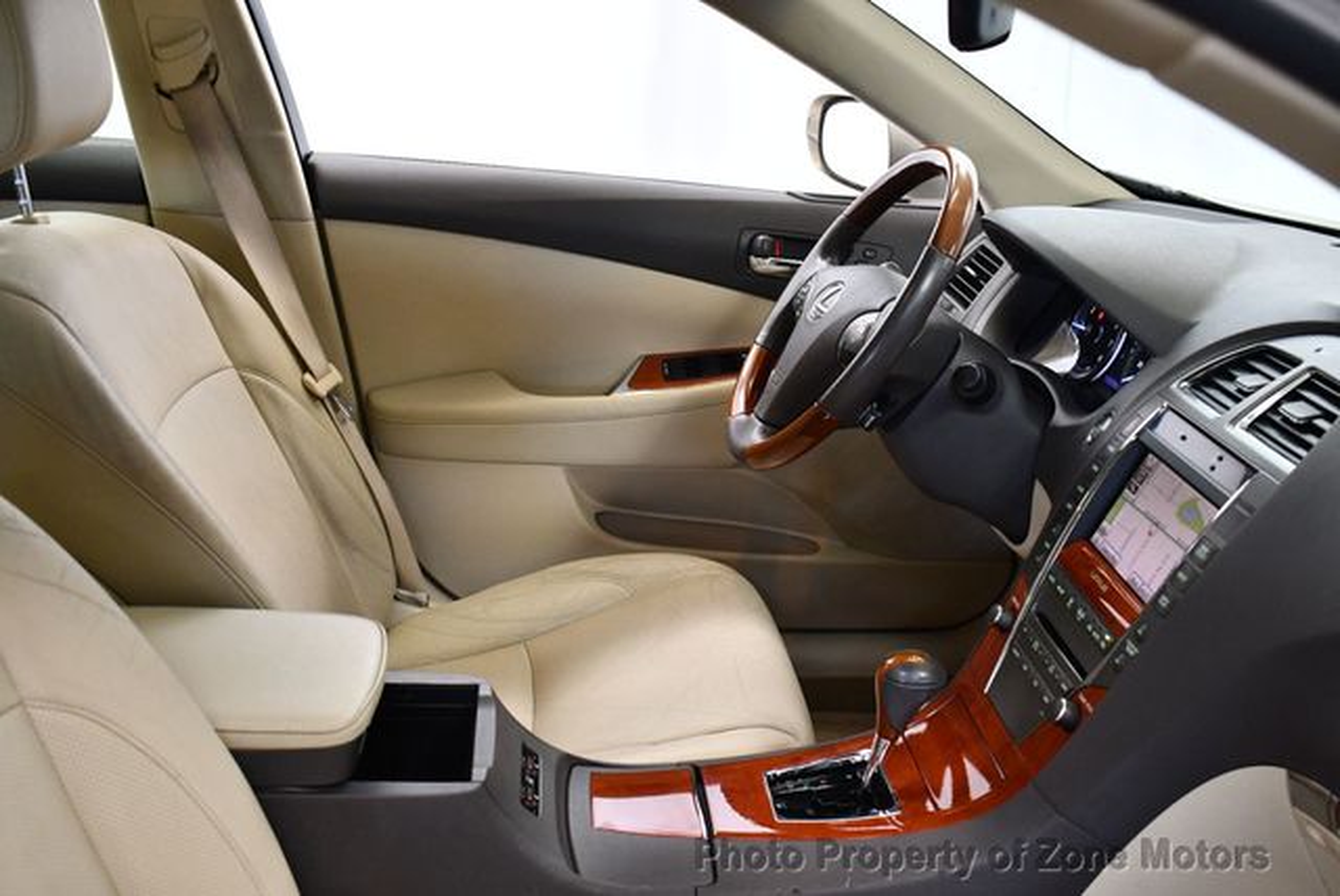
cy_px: 448
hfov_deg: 53.1
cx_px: 670
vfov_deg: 36.9
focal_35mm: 36
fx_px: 1341
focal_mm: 18
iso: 1400
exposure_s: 1/125
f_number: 3.5
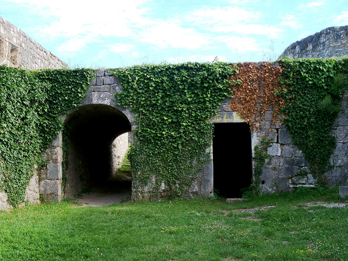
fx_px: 533
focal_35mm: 53
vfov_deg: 27.5
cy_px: 115
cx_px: 173
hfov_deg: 36.2
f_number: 2.9
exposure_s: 1/200
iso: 64
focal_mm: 9.86
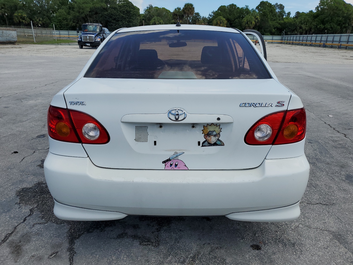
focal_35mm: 26
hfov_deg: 67.3
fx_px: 265
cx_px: 176
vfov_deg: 53.1
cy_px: 132
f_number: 1.5
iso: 50
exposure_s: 1/5000
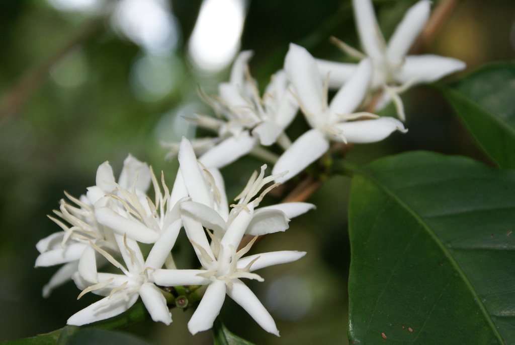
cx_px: 258
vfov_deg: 13.1
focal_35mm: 105
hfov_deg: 19.4
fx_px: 1504
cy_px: 172
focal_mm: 70
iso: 400
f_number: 7.1
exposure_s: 1/125
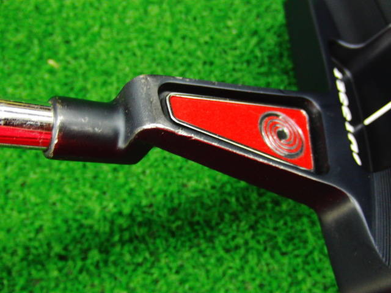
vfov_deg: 38.7
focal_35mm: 37
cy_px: 146
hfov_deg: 50.1
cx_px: 196
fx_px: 418
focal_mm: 6.42
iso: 400
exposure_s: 1/25
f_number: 3.6
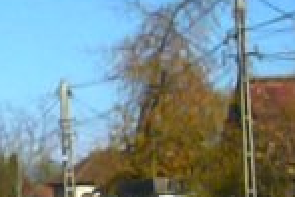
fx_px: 1368
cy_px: 98
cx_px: -325
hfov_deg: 11.0
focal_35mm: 167
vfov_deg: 8.2
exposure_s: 1/800
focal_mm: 6.1
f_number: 9
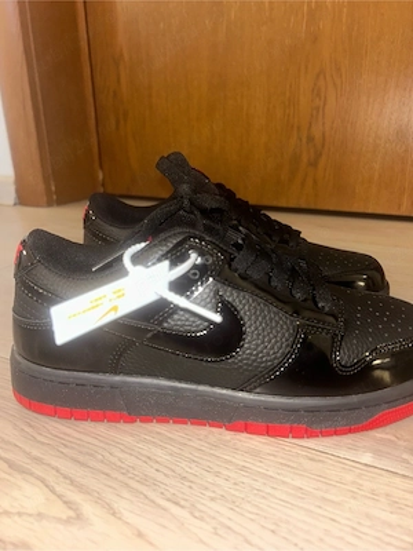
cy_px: 276
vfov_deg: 67.3
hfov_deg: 53.1
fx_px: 414
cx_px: 206
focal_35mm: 26
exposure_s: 1/8
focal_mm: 5.7
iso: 40
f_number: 1.5
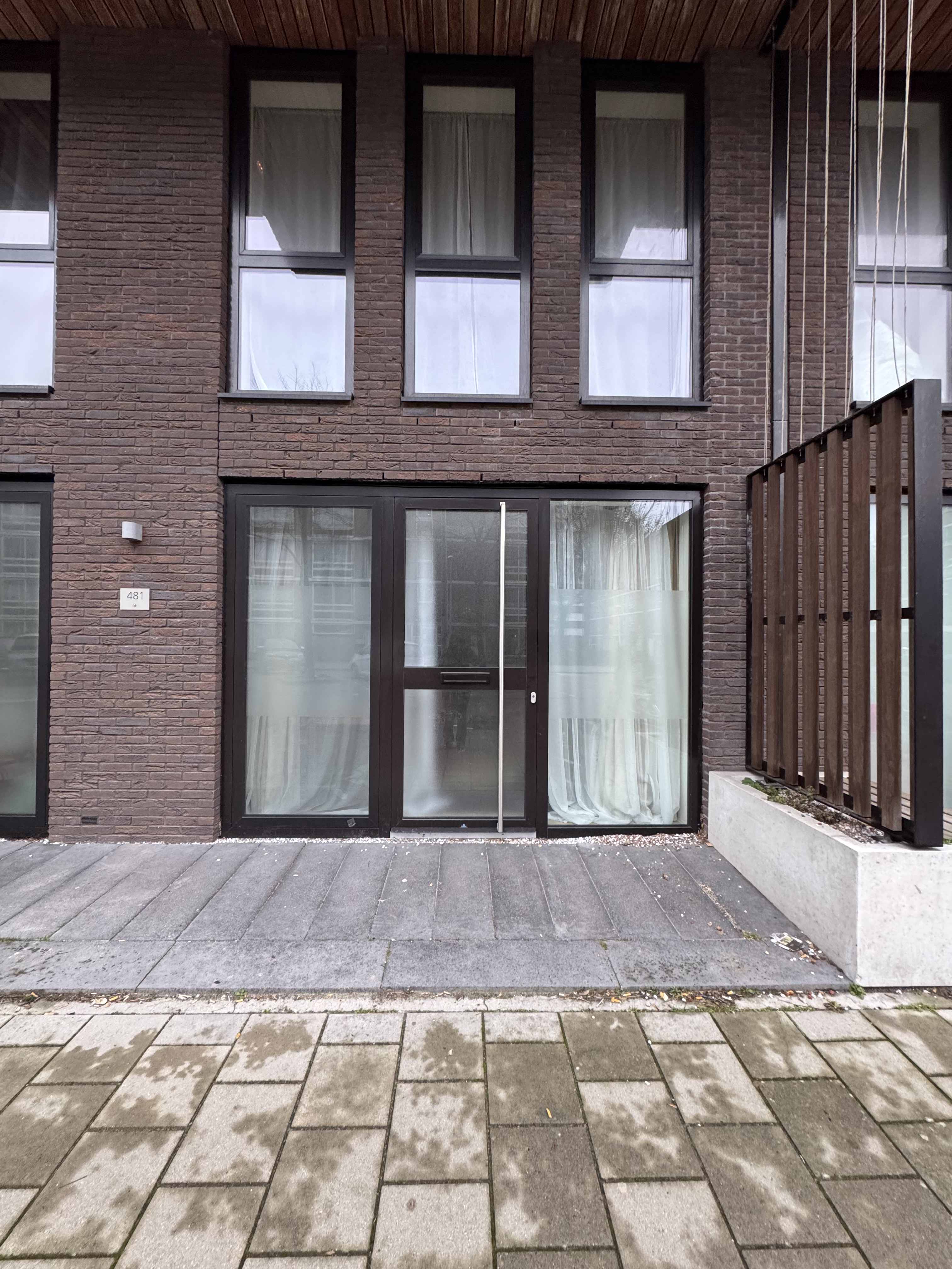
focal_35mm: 14
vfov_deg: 102.1
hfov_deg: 85.7
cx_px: 476
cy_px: 634
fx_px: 513
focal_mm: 2.22
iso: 320
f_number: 2.2
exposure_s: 1/99
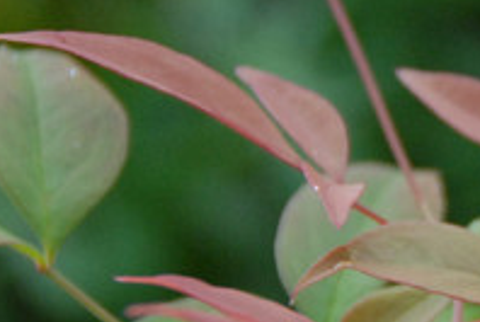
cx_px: 861
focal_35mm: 484
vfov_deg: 2.9
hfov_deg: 4.2
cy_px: 254
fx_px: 6468
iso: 640
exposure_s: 1/125
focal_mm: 80
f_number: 5.6
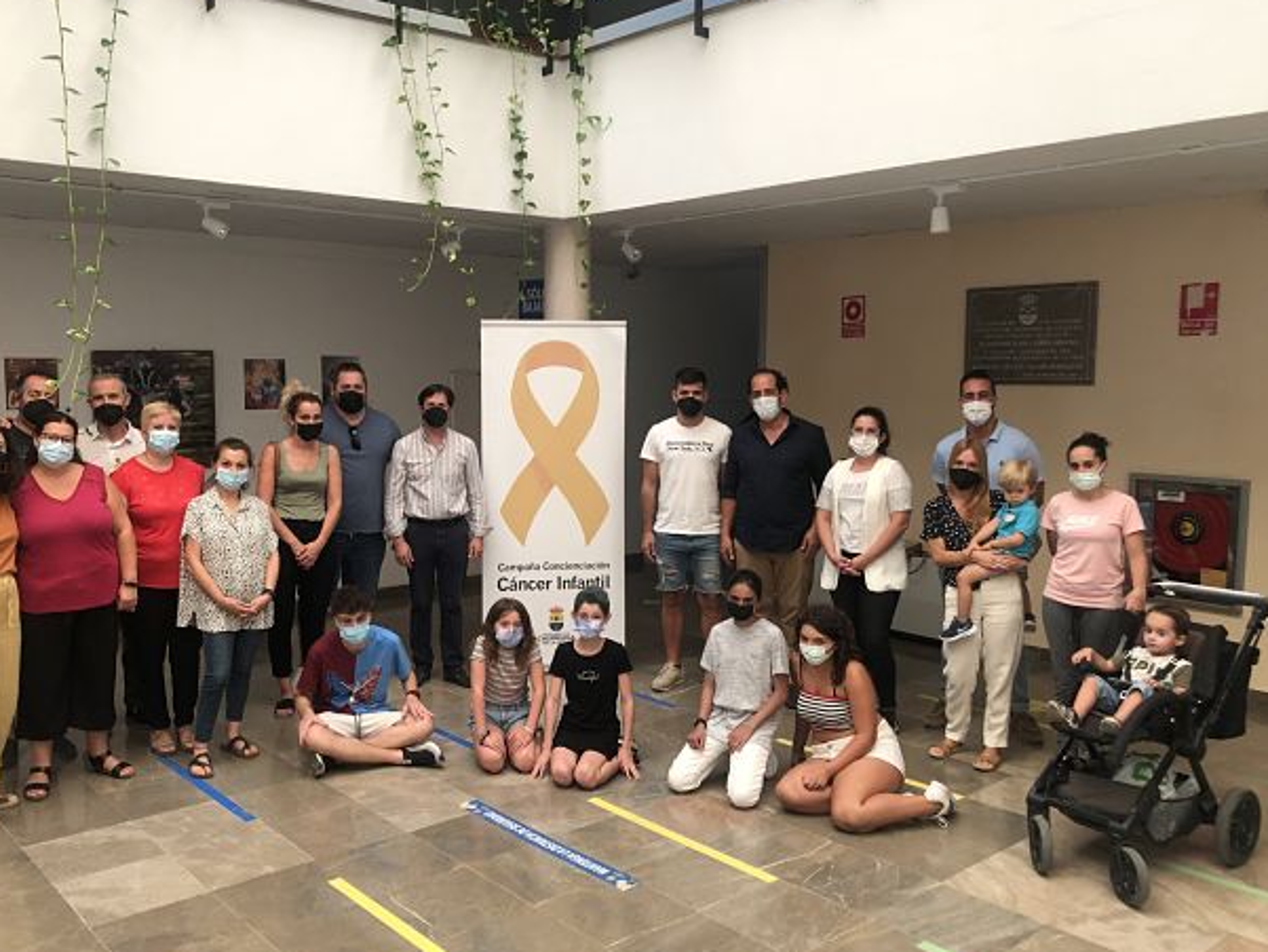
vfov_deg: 45.5
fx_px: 1136
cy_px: 463
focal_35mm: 31
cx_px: 577
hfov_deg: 58.2
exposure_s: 1/30
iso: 25
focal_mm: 3.99
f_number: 1.8
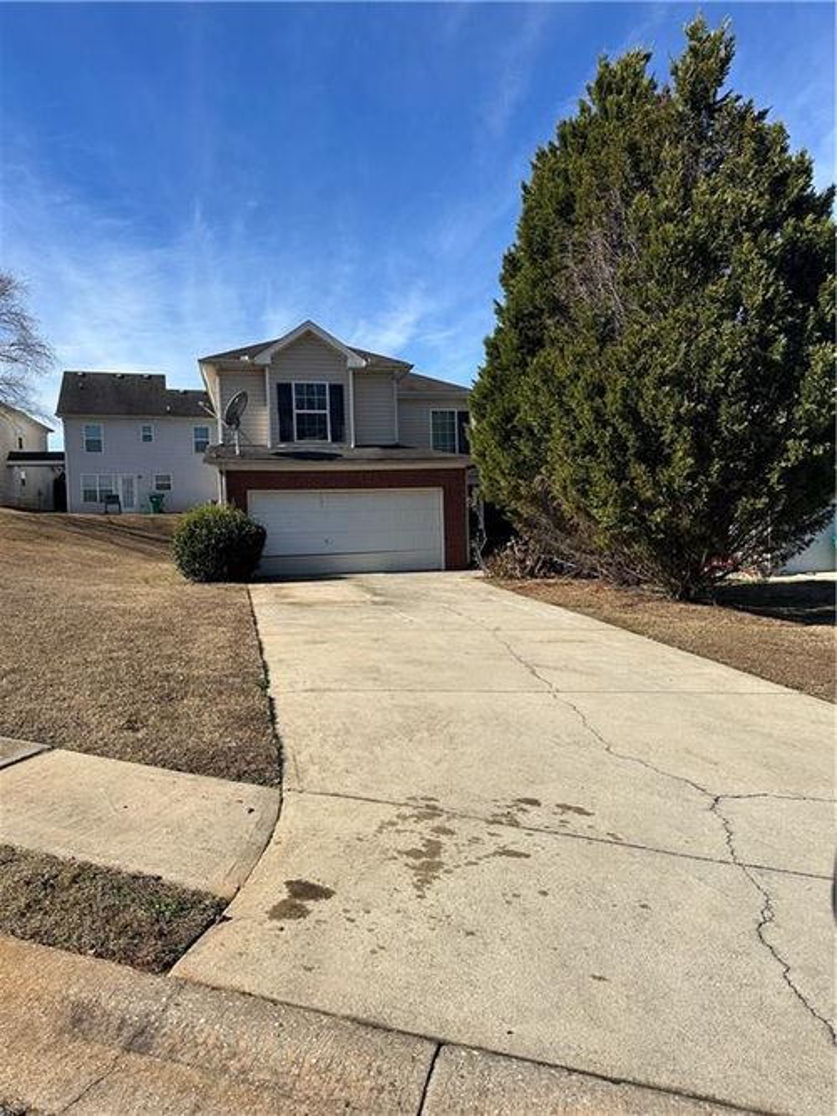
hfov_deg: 56.8
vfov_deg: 71.6
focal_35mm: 24
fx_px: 774
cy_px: 558
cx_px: 418
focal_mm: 6.86
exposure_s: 1/5000
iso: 80
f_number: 1.78
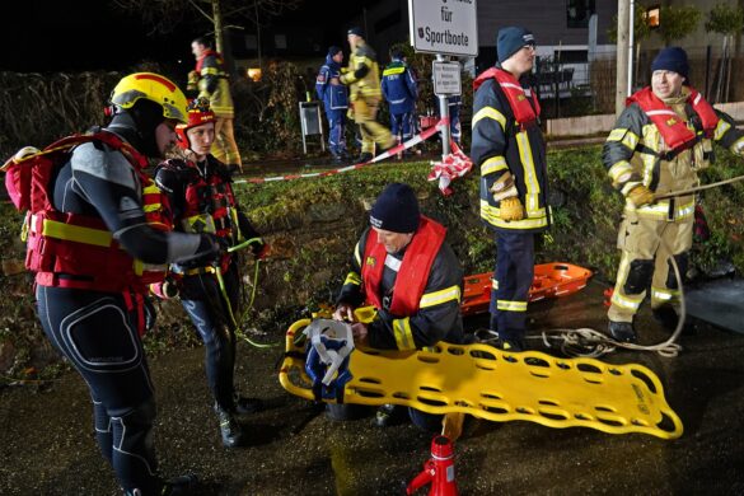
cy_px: 248
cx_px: 372
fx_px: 496
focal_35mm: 24
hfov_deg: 73.7
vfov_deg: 53.1
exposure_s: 1/30
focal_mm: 24
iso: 2000
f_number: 4
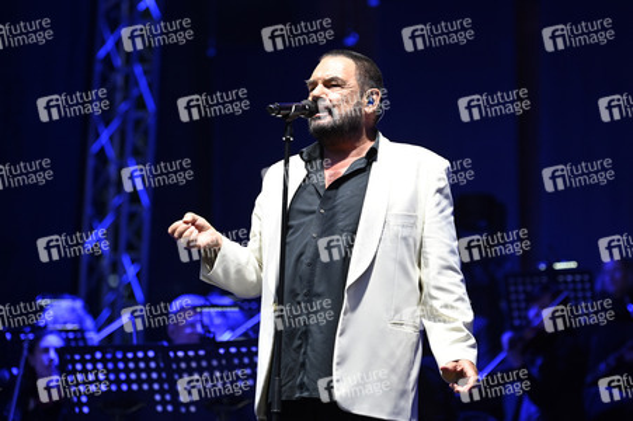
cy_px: 210
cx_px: 316
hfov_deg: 15.8
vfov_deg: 10.5
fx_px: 2284
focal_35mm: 130
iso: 900
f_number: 2.8
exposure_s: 1/125
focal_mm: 130
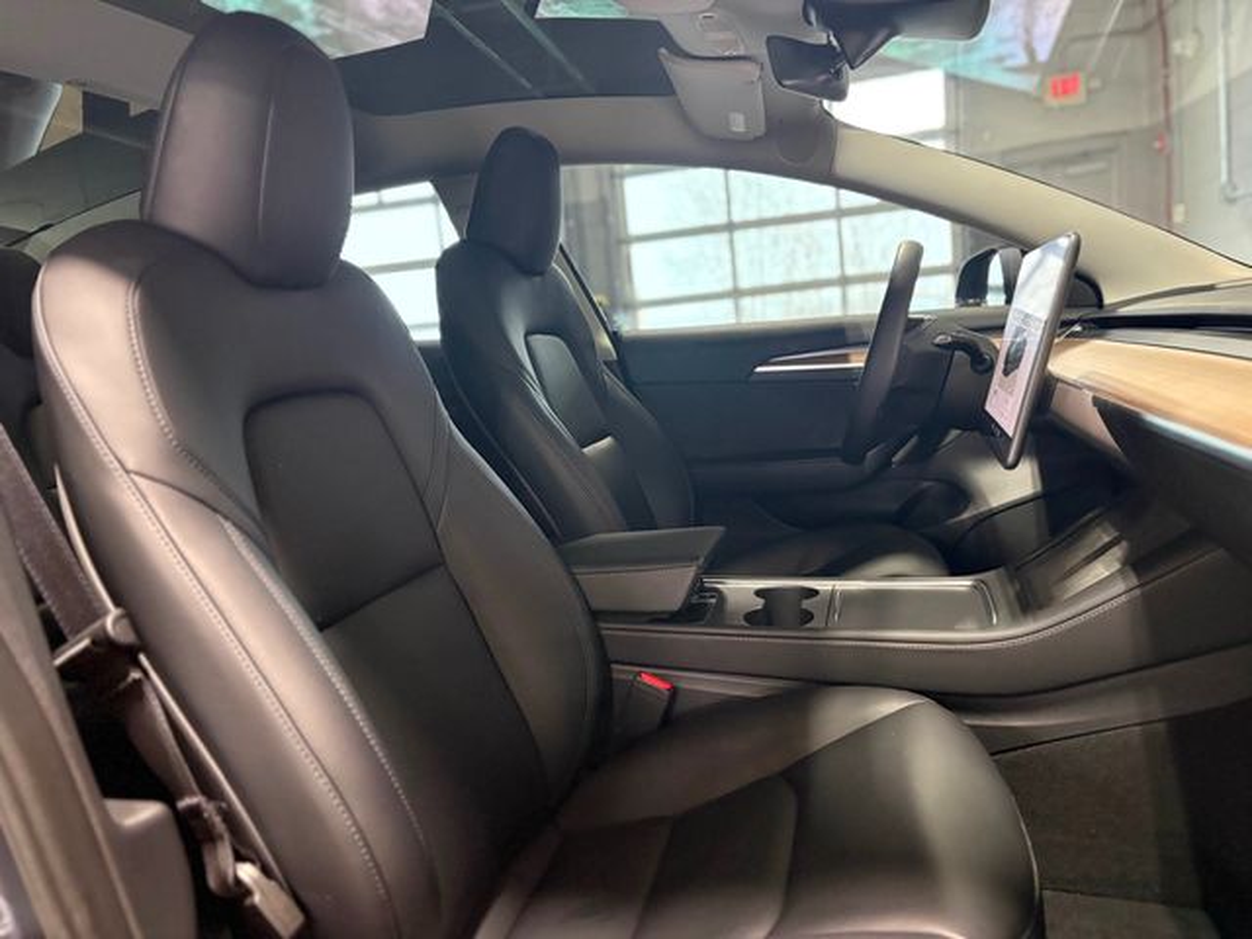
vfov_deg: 53.1
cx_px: 626
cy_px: 470
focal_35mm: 26
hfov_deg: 67.3
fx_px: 940
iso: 500
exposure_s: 1/40
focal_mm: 5.96
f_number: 1.6
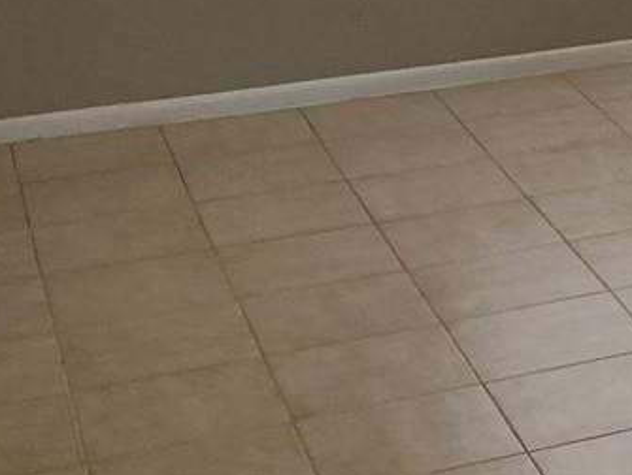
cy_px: -74
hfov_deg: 13.9
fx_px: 2266
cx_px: 1185
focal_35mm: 124
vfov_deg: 11.8
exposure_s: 1/120
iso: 125
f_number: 1.8
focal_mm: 4.25
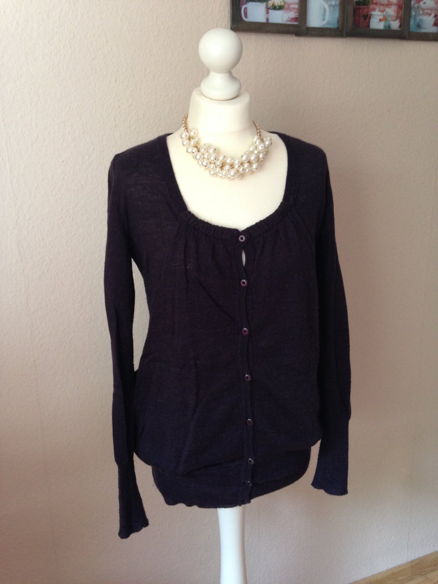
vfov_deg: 55.3
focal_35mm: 33
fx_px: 557
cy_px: 292
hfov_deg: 43.0
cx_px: 219
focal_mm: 4.12
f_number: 2.4
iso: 160
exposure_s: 1/20
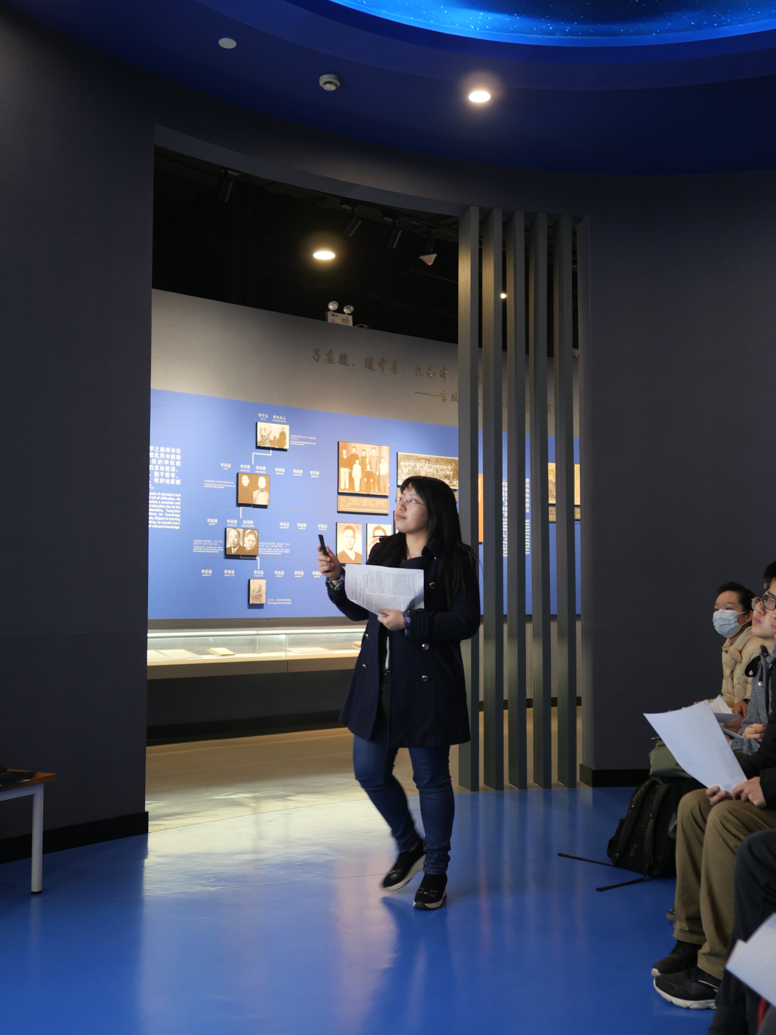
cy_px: 530
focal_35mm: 34
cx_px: 398
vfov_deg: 54.0
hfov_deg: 41.8
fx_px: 1016
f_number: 1.4
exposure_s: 1/60
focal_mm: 16
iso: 200
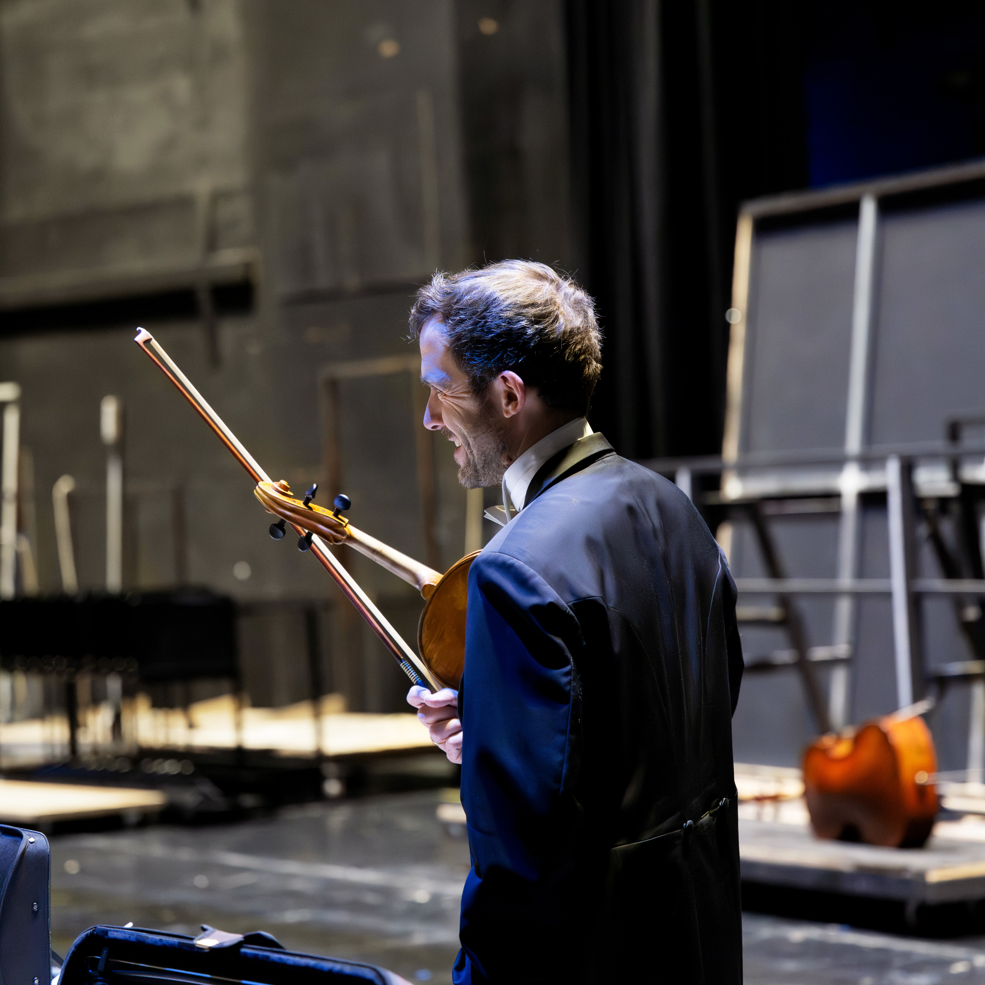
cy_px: 416
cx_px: 493
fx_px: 3348
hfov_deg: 16.7
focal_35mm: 104
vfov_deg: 16.7
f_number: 2.8
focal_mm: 81
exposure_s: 1/125
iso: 12800
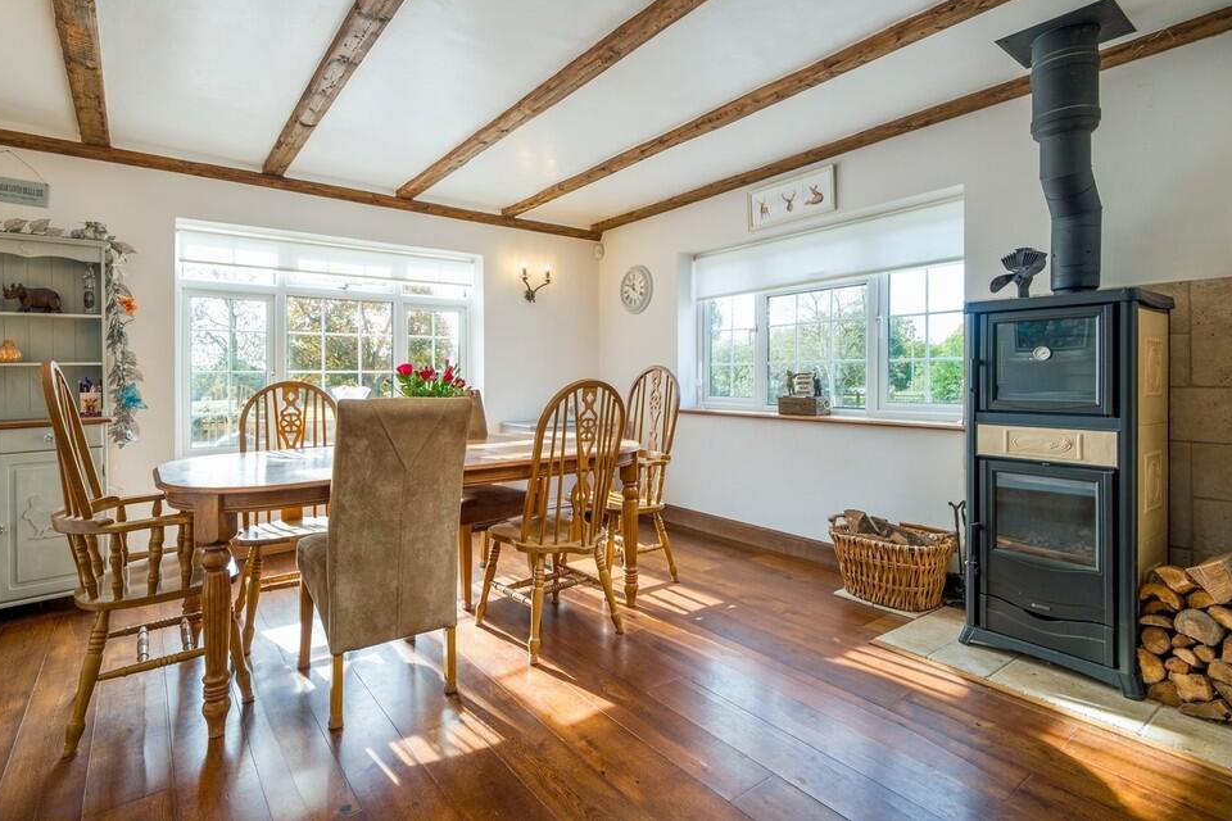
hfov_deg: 96.6
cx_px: 578
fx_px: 548
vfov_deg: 73.7
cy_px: 384
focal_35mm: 16
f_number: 7.1
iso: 160
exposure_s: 1/20
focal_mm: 10.3
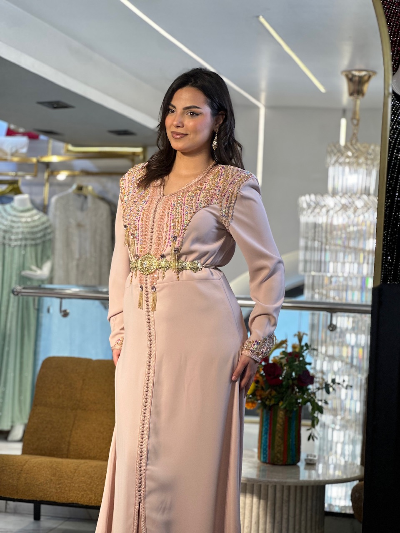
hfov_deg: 19.1
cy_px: 266
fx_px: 1186
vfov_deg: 25.3
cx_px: 200
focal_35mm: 77
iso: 40
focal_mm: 9
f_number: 2.8
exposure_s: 1/100
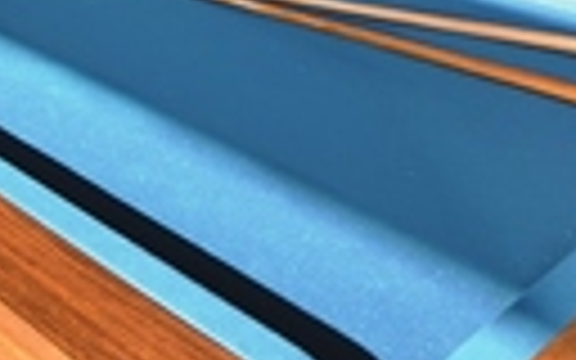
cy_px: -374
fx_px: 973
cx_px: 144
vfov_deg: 16.0
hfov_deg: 32.4
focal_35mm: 62
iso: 100
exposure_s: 1/160
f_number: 4.5
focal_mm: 10
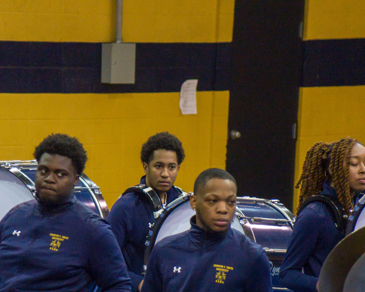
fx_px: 4342
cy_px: 244
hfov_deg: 4.8
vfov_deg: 3.8
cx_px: 128
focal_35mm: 402
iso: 1250
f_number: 2.8
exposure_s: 1/200
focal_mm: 73.3
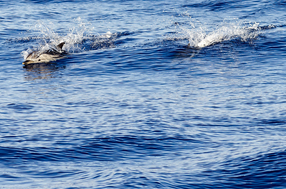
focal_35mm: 358
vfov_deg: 3.8
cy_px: 46
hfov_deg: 5.8
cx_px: 107
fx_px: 2837
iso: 400
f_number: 5.6
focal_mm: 125
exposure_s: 1/1000
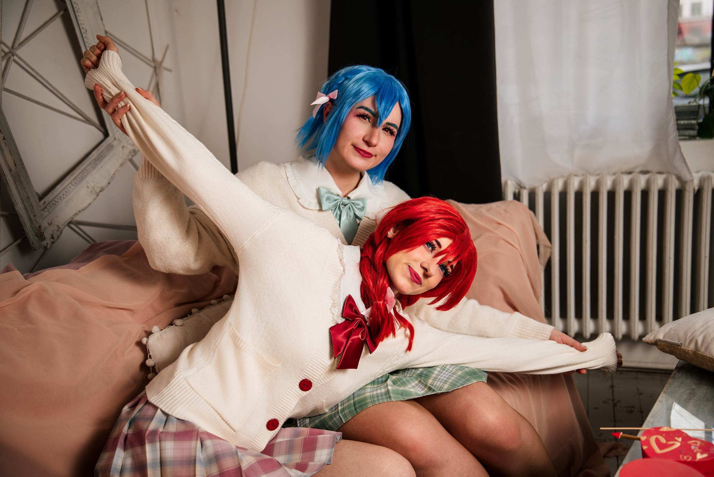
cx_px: 357
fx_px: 754
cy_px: 238
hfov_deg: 50.7
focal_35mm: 38
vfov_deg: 35.1
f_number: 2.8
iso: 100
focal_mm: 38
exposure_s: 1/160
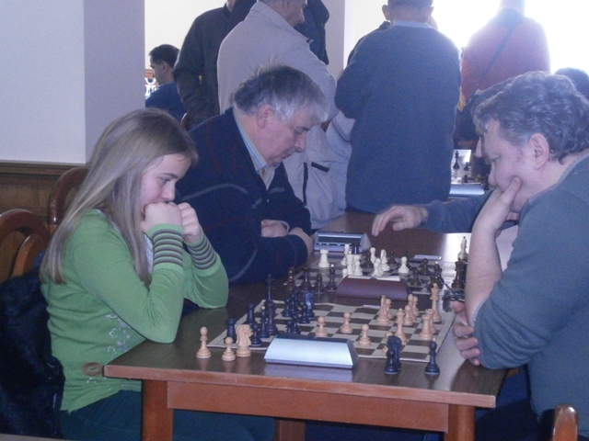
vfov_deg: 20.2
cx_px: 294
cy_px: 220
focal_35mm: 73
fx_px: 1242
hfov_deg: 26.7
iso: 800
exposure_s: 1/50
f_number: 4.4
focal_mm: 13
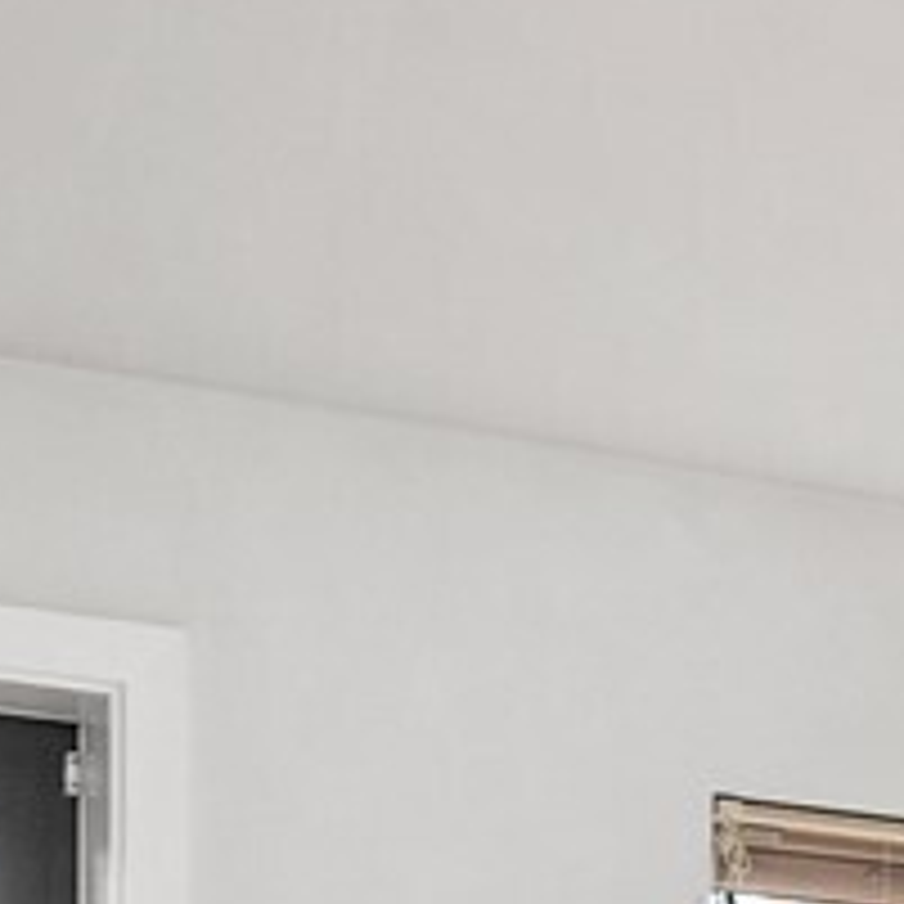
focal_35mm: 129
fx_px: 3811
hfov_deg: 12.6
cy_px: 1761
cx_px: 1513
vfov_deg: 12.1
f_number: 8
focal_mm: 18
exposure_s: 1/15
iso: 1000
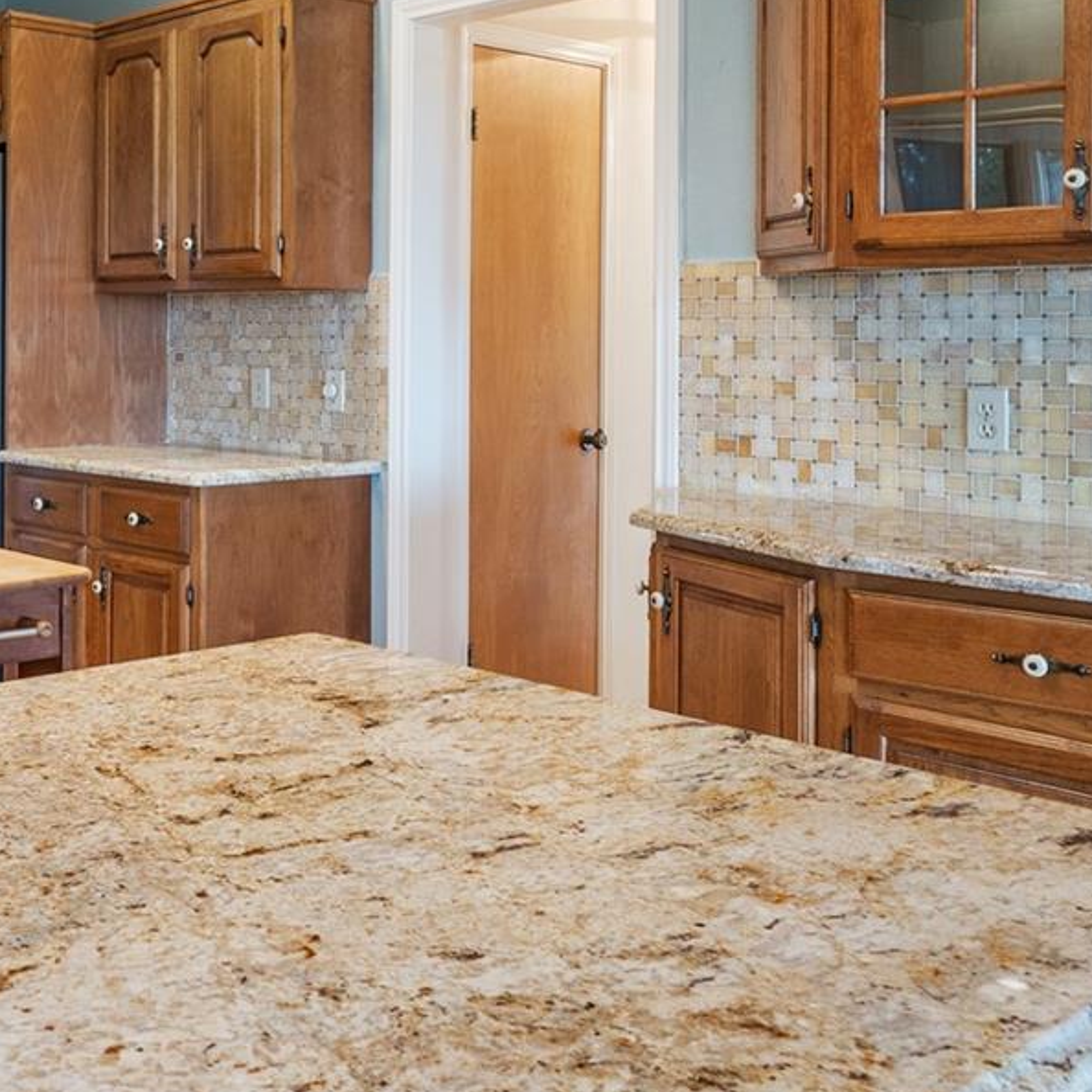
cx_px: 70
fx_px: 1463
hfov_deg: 37.7
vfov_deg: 40.2
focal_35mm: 41
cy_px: 330
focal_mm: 14
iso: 250
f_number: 8
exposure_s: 2
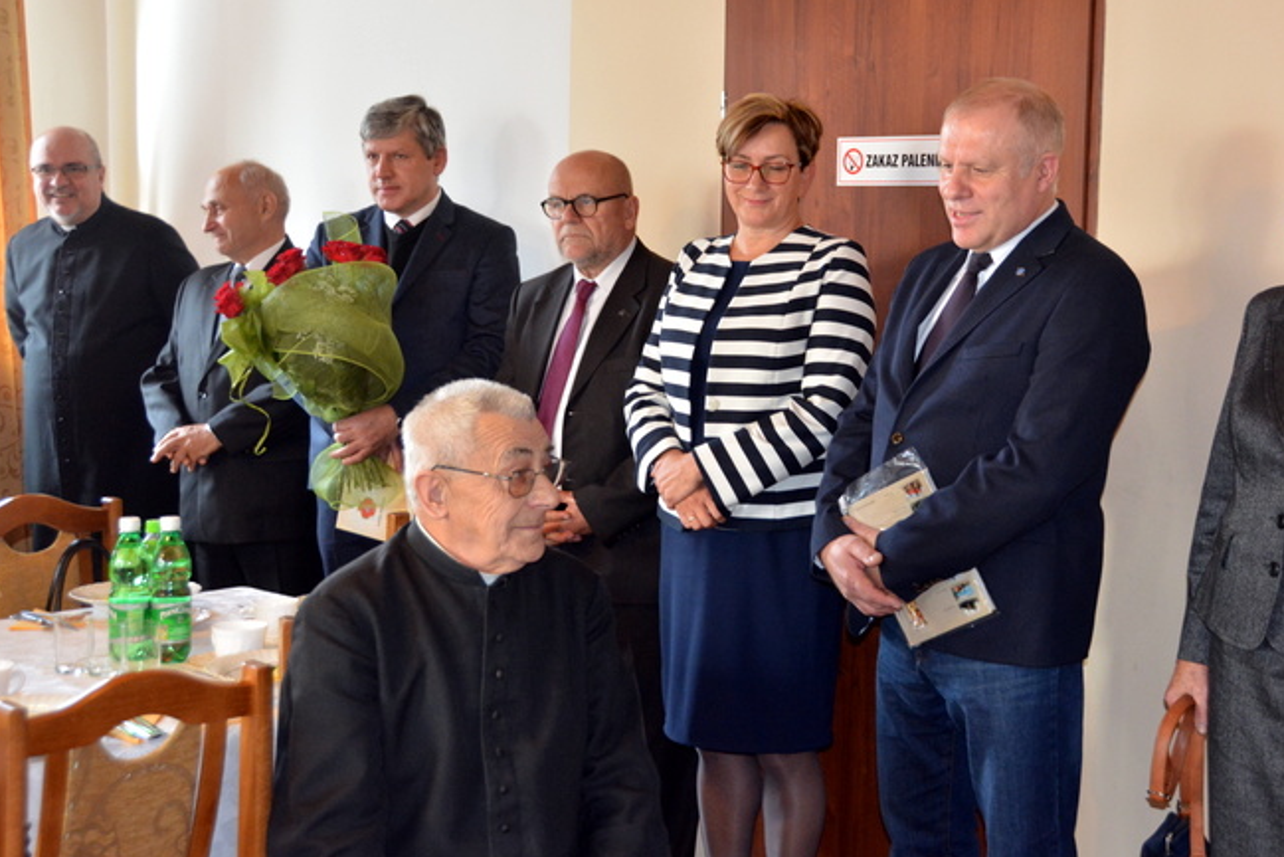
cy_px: 378
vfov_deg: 25.2
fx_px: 1913
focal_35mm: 54
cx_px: 766
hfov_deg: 37.0
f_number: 4
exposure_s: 1/60
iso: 1600
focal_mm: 29
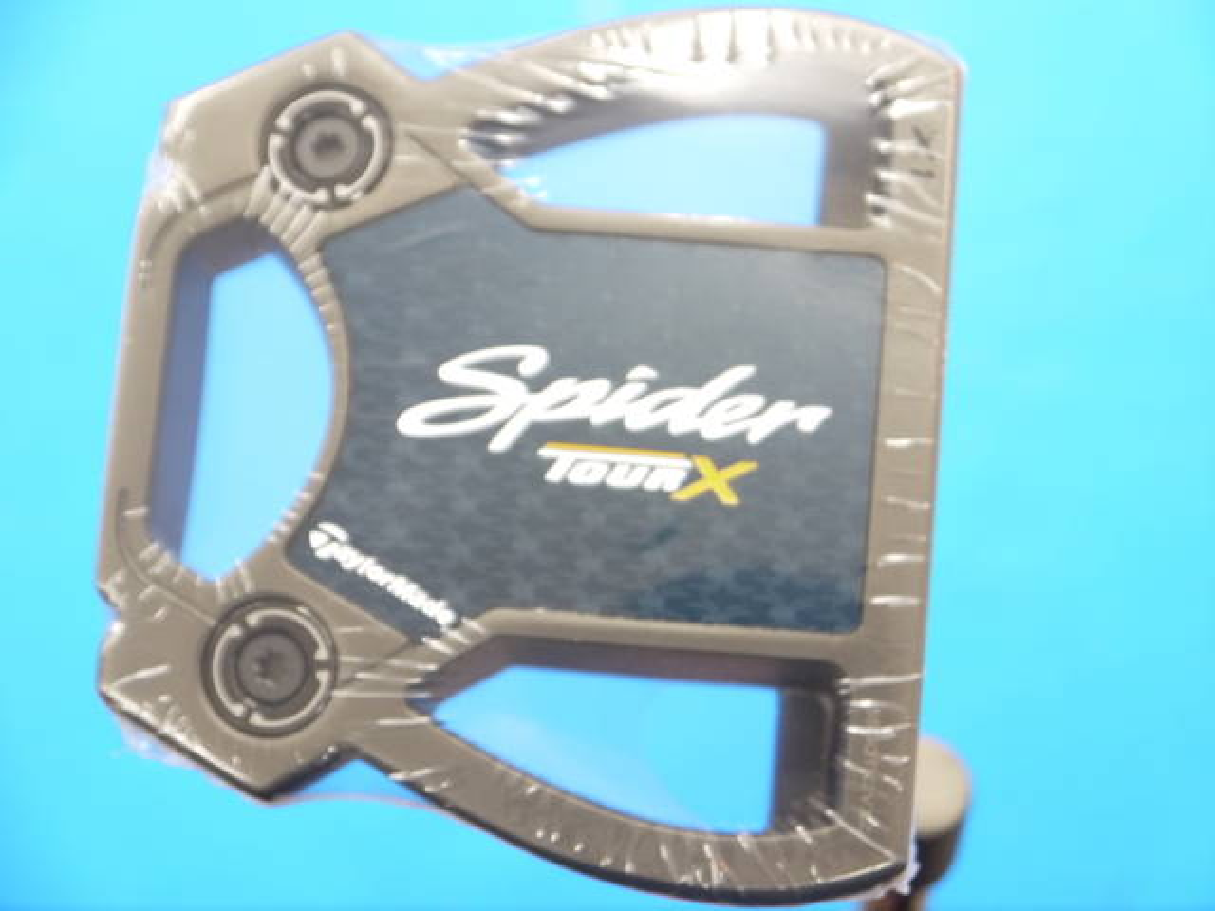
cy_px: 456
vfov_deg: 17.6
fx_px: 2948
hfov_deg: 23.3
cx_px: 608
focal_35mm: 84
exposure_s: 1/40
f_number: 5.6
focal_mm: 42
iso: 800
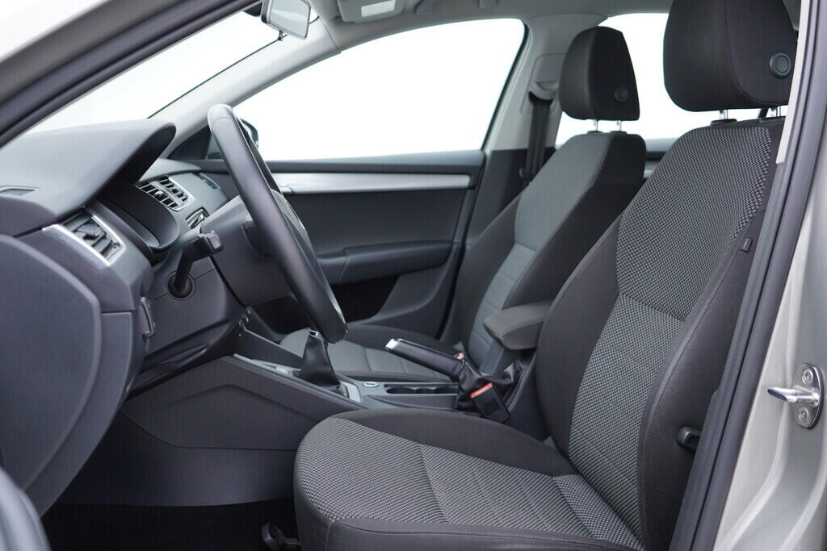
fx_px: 827
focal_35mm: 36
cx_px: 414
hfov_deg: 53.1
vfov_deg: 36.9
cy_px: 276
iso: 160
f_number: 2.8
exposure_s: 1/40
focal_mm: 24
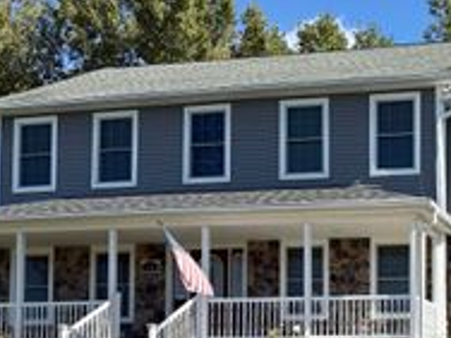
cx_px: 494
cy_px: 366
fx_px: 834
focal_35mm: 64
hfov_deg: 27.7
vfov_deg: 21.8
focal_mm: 6.76
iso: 80
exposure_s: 1/3145
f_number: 1.78
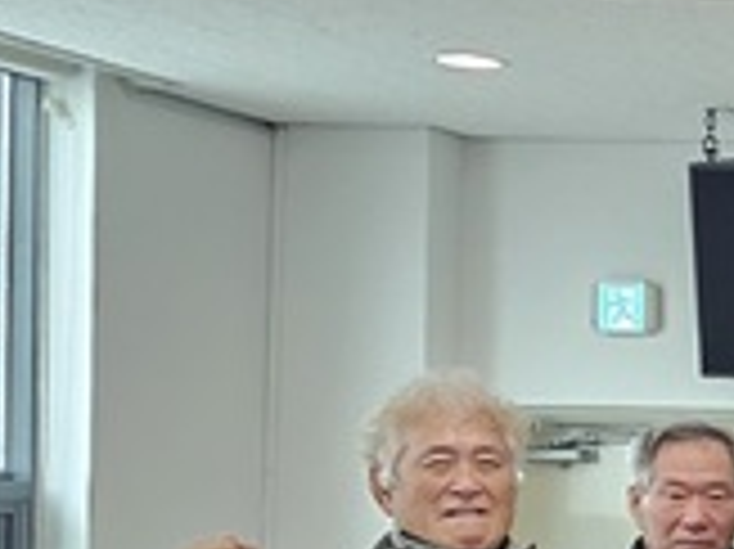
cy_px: 610
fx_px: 2691
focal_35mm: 127
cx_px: 2004
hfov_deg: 11.4
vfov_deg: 11.5
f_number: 1.7
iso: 320
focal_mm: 6.3
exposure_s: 1/120
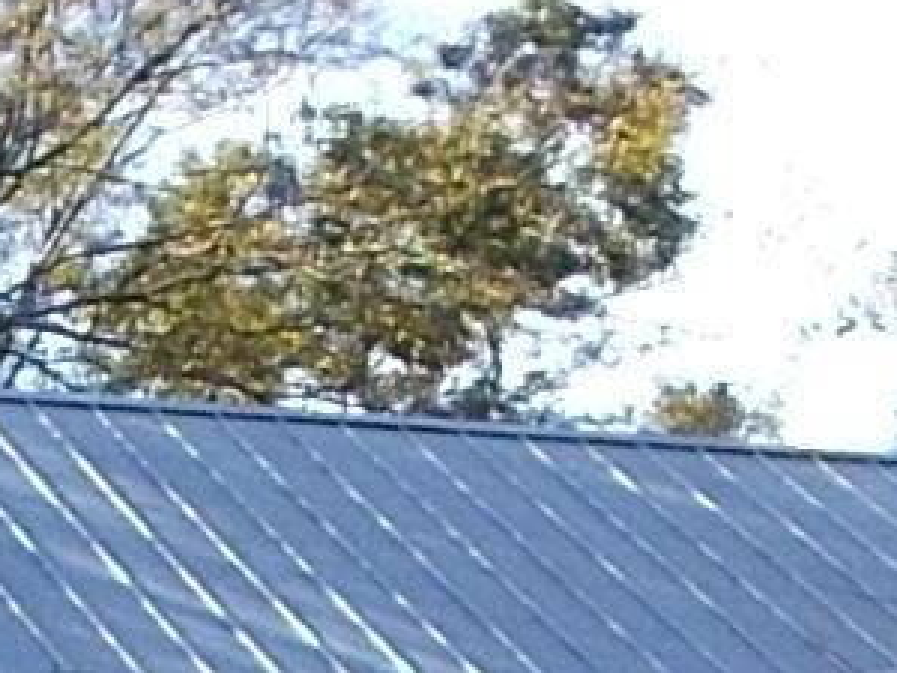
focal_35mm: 197
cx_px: -224
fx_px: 5105
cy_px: 1717
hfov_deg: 9.9
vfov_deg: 7.0
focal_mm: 4.6
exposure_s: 1/320
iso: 80
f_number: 3.2
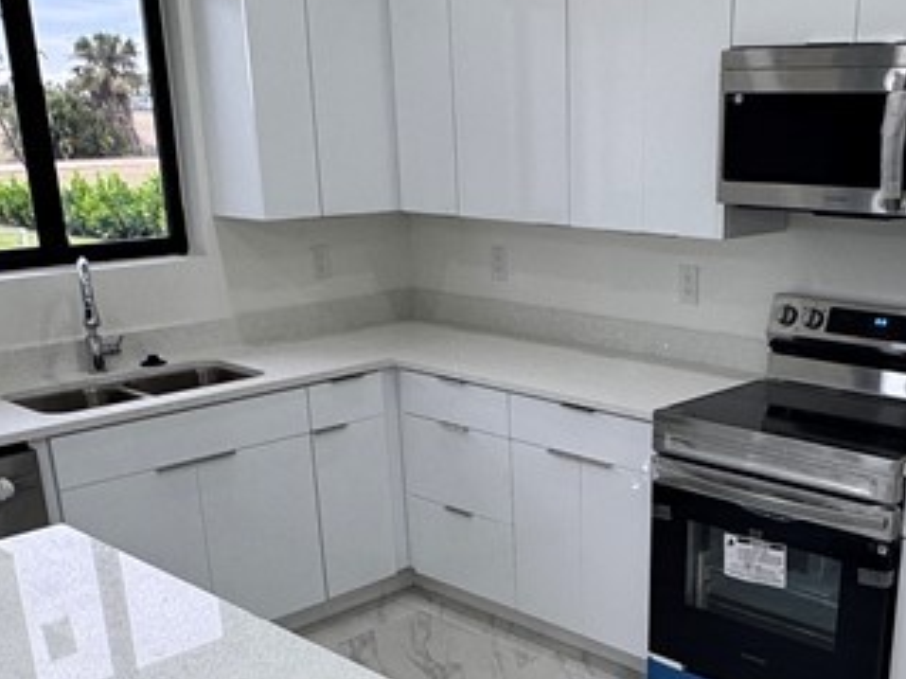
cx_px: 605
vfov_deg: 31.3
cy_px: 545
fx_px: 1177
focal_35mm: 45
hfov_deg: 41.5
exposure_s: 1/120
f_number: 2.2
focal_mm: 2.22
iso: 80
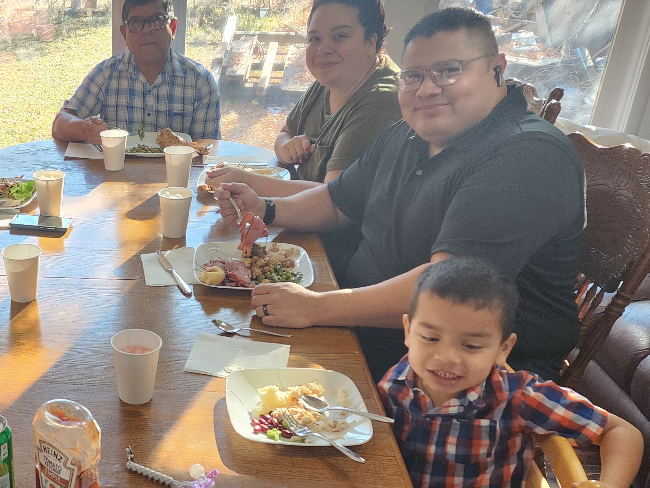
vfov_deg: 33.4
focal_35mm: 43
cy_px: 307
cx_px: 90
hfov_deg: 41.1
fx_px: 807
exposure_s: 1/120
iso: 200
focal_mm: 6.4
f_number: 1.8
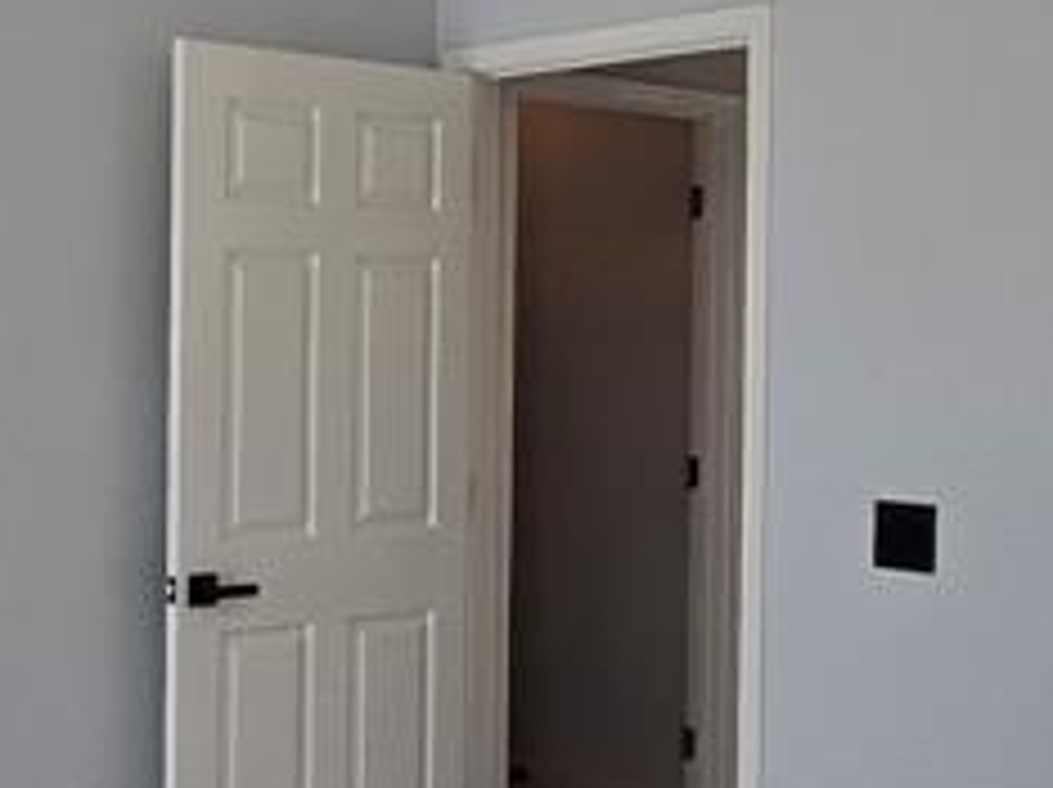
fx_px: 1732
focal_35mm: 57
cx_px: 284
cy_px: 378
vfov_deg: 25.6
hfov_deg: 33.2
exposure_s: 1/120
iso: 80
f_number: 2.2
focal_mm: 2.2
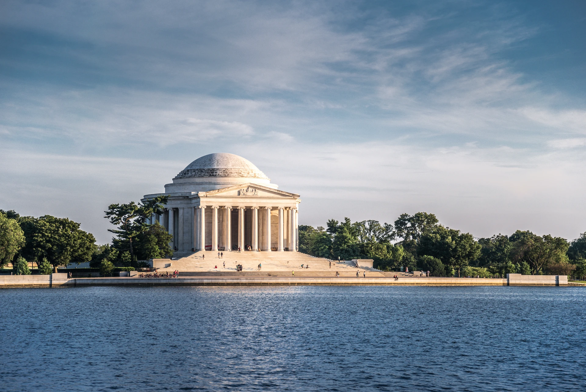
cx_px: 293
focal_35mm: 85
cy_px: 196
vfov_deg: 16.1
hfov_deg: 23.9
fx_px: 1384
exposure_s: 1/500
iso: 100
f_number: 4.5
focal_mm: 85
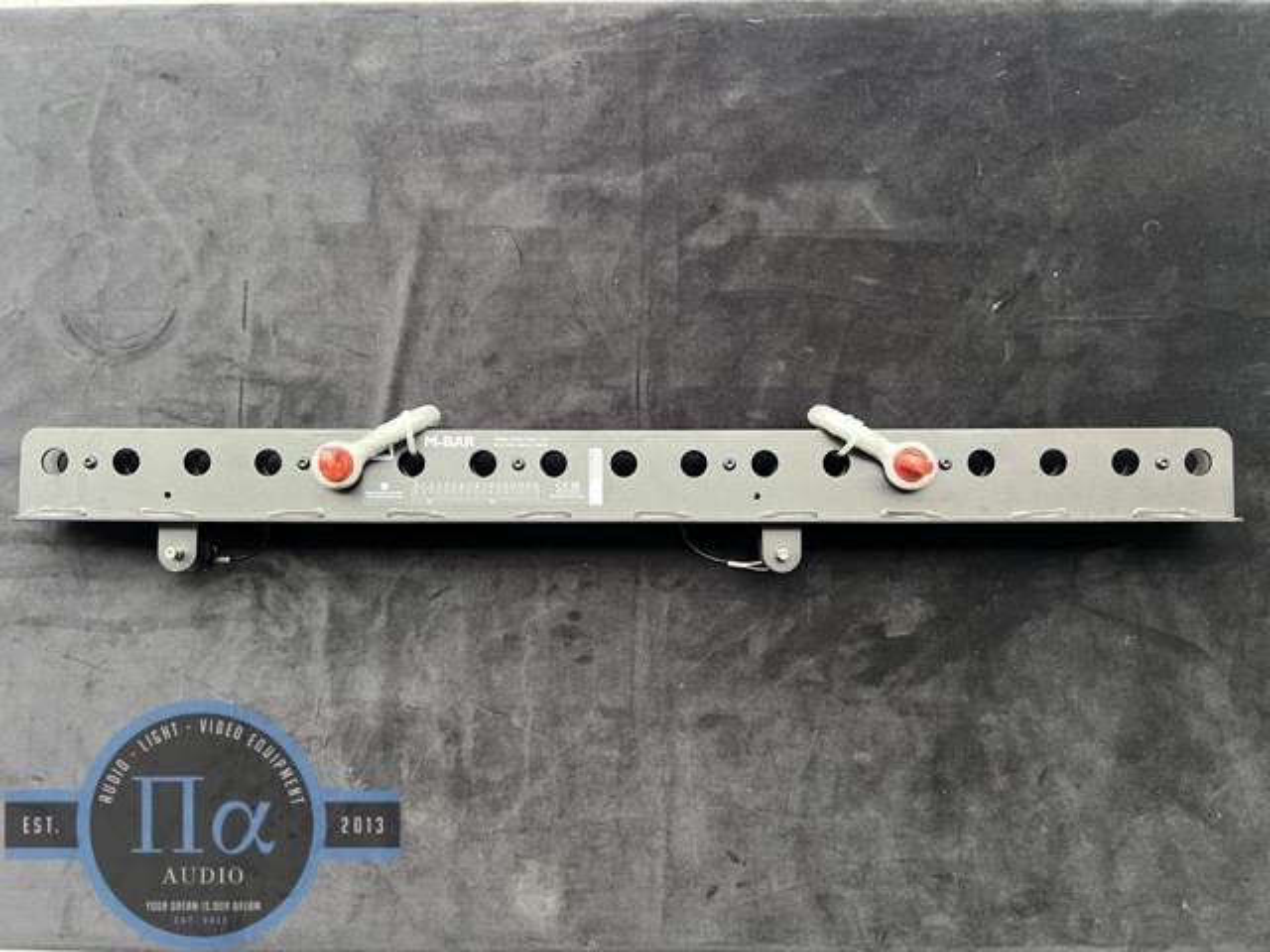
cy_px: 476
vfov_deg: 53.1
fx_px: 954
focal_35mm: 26
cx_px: 635
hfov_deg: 67.3
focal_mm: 5.7
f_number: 1.5
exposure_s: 1/60
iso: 200
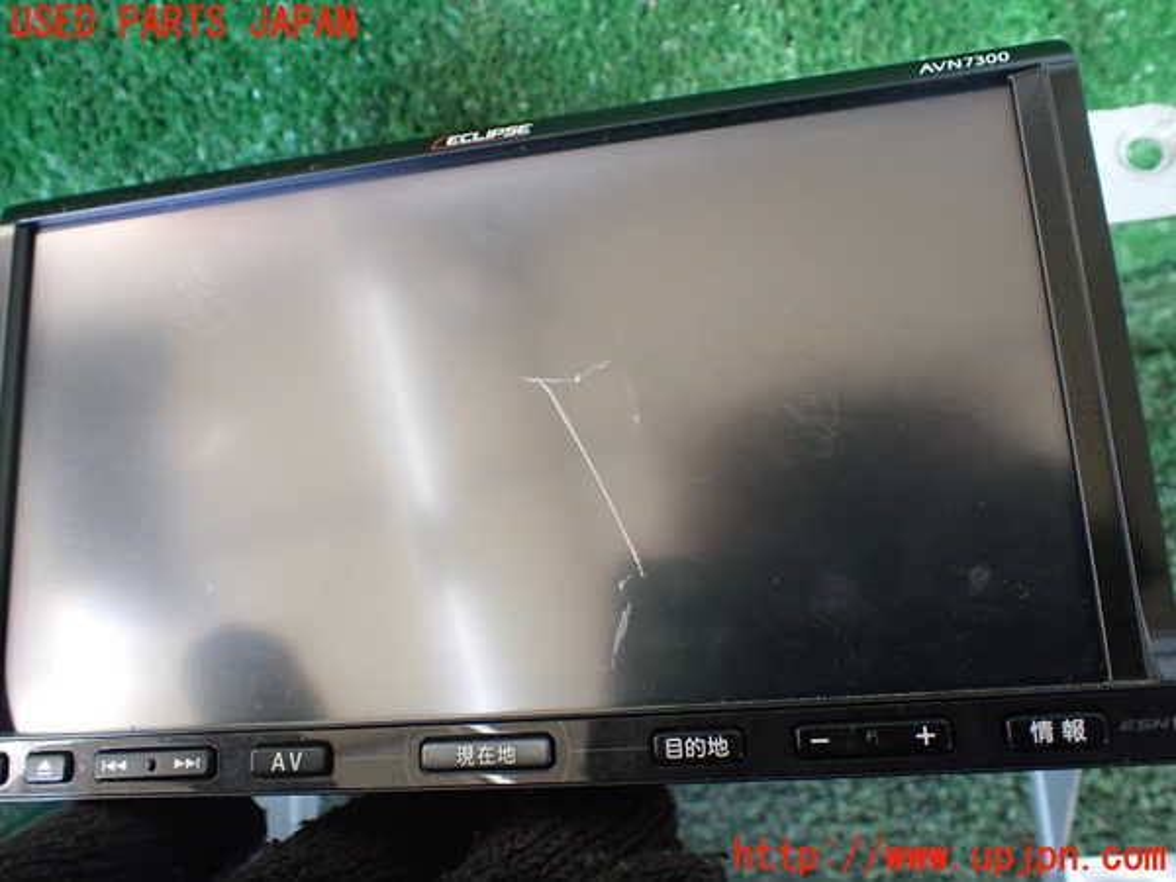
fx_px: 1019
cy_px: 441
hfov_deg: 60.0
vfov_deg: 46.8
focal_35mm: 30
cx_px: 588
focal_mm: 5.4
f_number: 2.3
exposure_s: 1/125
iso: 500
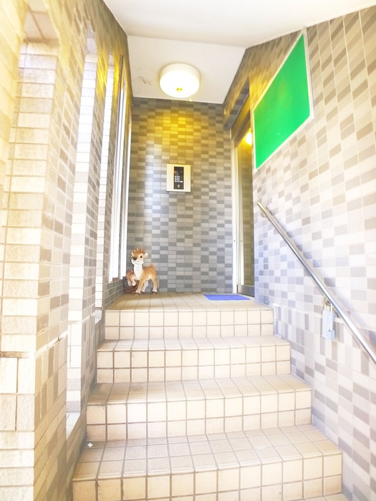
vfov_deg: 71.6
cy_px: 250
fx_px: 348
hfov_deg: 56.8
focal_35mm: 24
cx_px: 188
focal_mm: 5.1
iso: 400
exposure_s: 1/6
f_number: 2
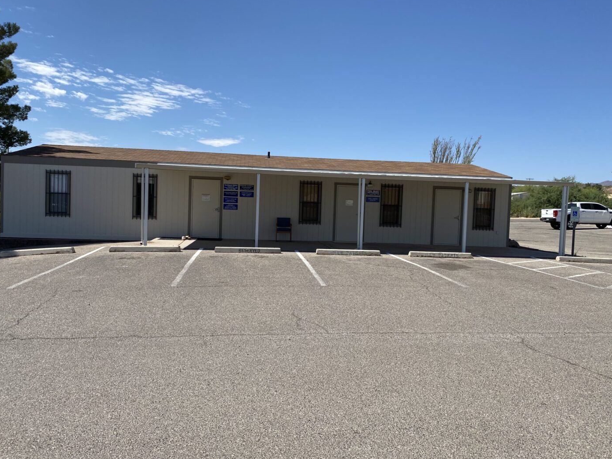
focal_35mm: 28
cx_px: 299
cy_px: 227
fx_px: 495
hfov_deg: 63.4
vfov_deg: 49.8
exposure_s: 1/3497
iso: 32
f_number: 1.8
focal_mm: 4.25
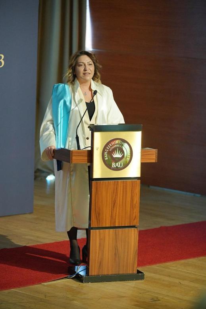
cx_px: 103
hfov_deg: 8.1
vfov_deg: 12.2
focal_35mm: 169
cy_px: 154
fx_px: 1451
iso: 2500
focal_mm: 169
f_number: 3.2
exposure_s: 1/125
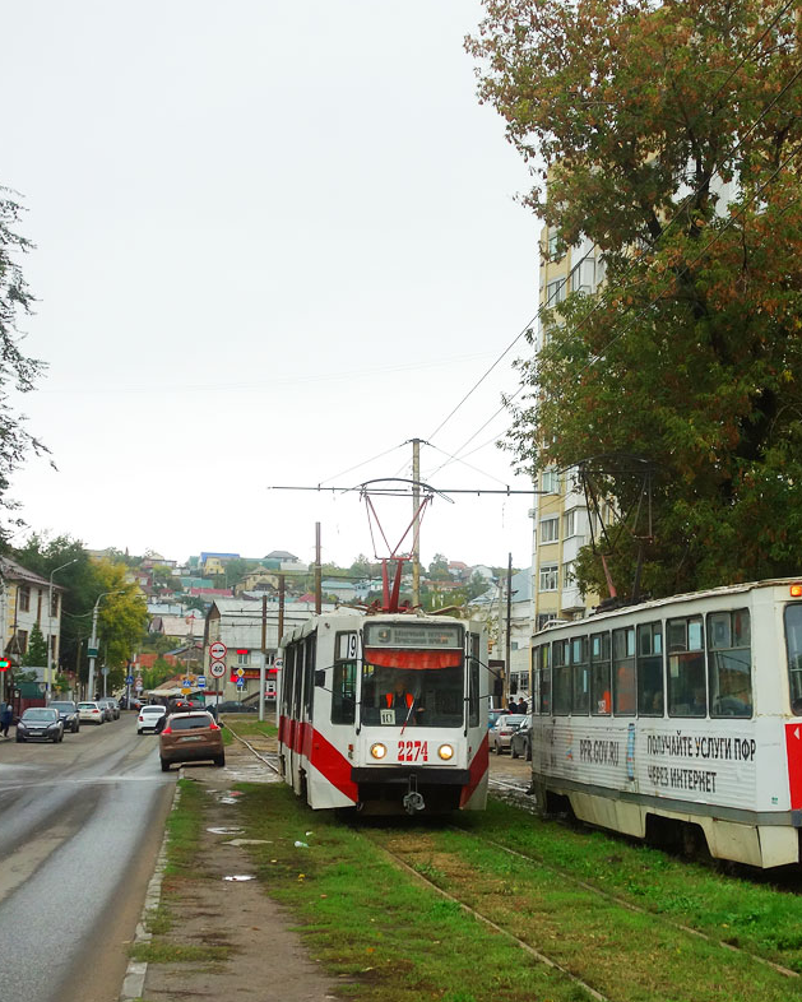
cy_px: 495
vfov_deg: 35.4
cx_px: 564
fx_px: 1572
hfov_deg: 28.3
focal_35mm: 53
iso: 200
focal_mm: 13.58
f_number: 2.8
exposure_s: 1/500
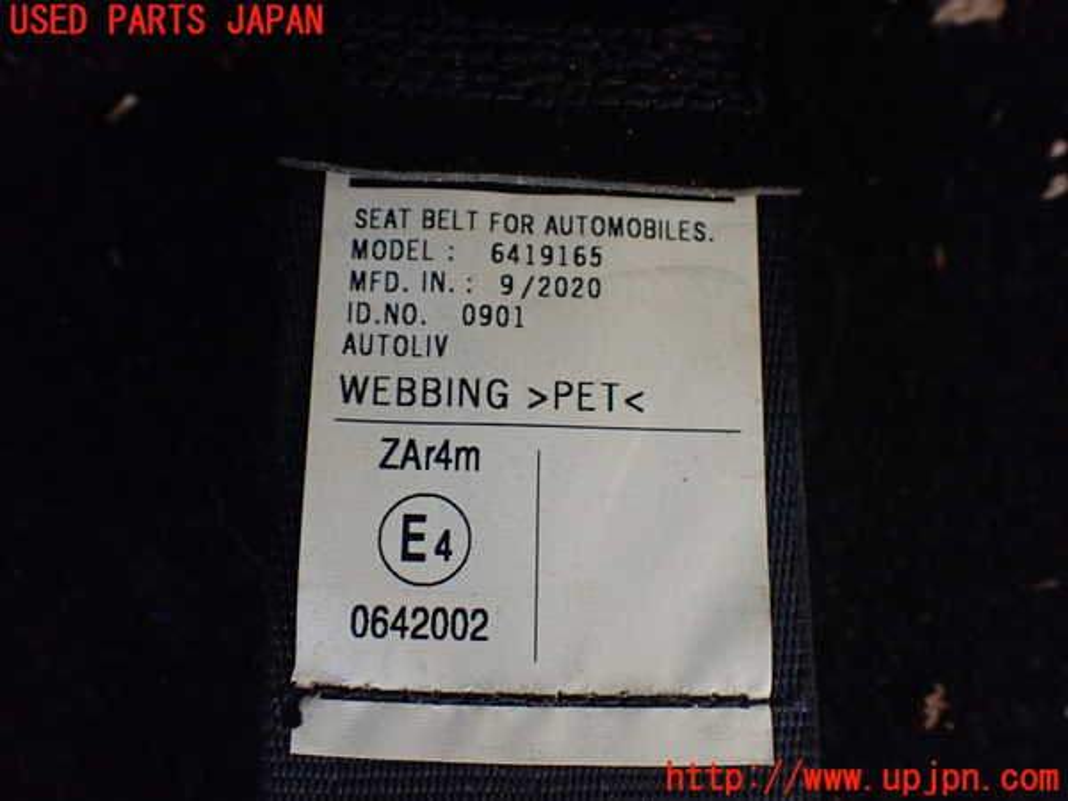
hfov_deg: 60.0
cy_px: 400
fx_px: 926
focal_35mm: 30
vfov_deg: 46.8
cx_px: 534
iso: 800
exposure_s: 1/60
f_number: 2.3
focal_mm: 5.4
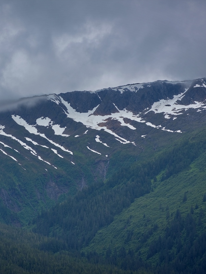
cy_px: 137
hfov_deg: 7.3
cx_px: 65
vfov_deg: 9.7
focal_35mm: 203
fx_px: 1610
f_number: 7.1
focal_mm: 140
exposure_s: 1/320
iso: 100
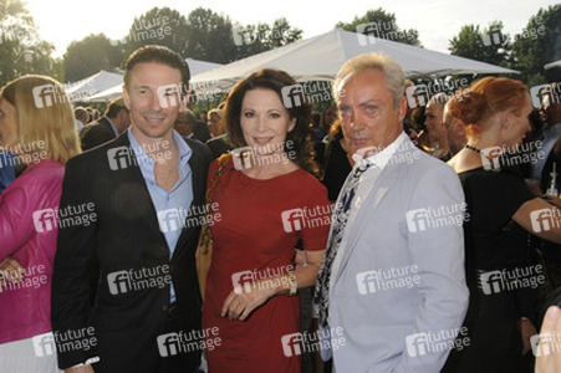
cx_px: 280
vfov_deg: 42.3
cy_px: 186
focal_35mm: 31
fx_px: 483
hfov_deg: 60.3
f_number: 11
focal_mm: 31
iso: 320
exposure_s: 1/160
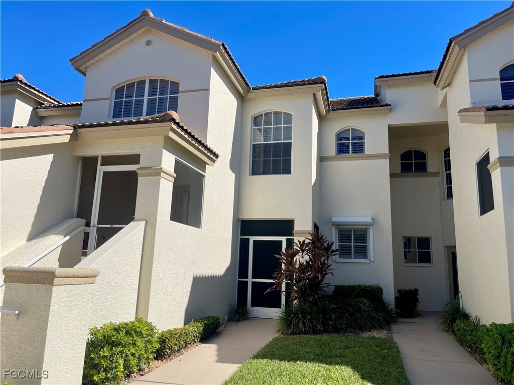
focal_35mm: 26
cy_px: 192
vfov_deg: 53.1
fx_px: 386
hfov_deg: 67.3
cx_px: 257
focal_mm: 5.1
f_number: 1.6
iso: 50
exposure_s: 1/6250
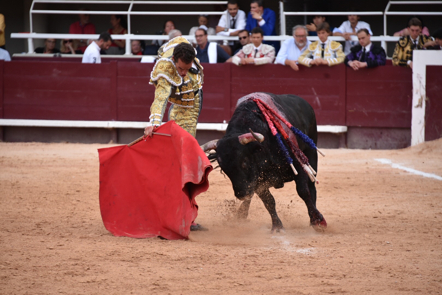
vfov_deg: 6.5
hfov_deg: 9.8
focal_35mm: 210
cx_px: 221
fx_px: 2578
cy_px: 148
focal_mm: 210
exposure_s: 1/800
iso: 1250
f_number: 5.6
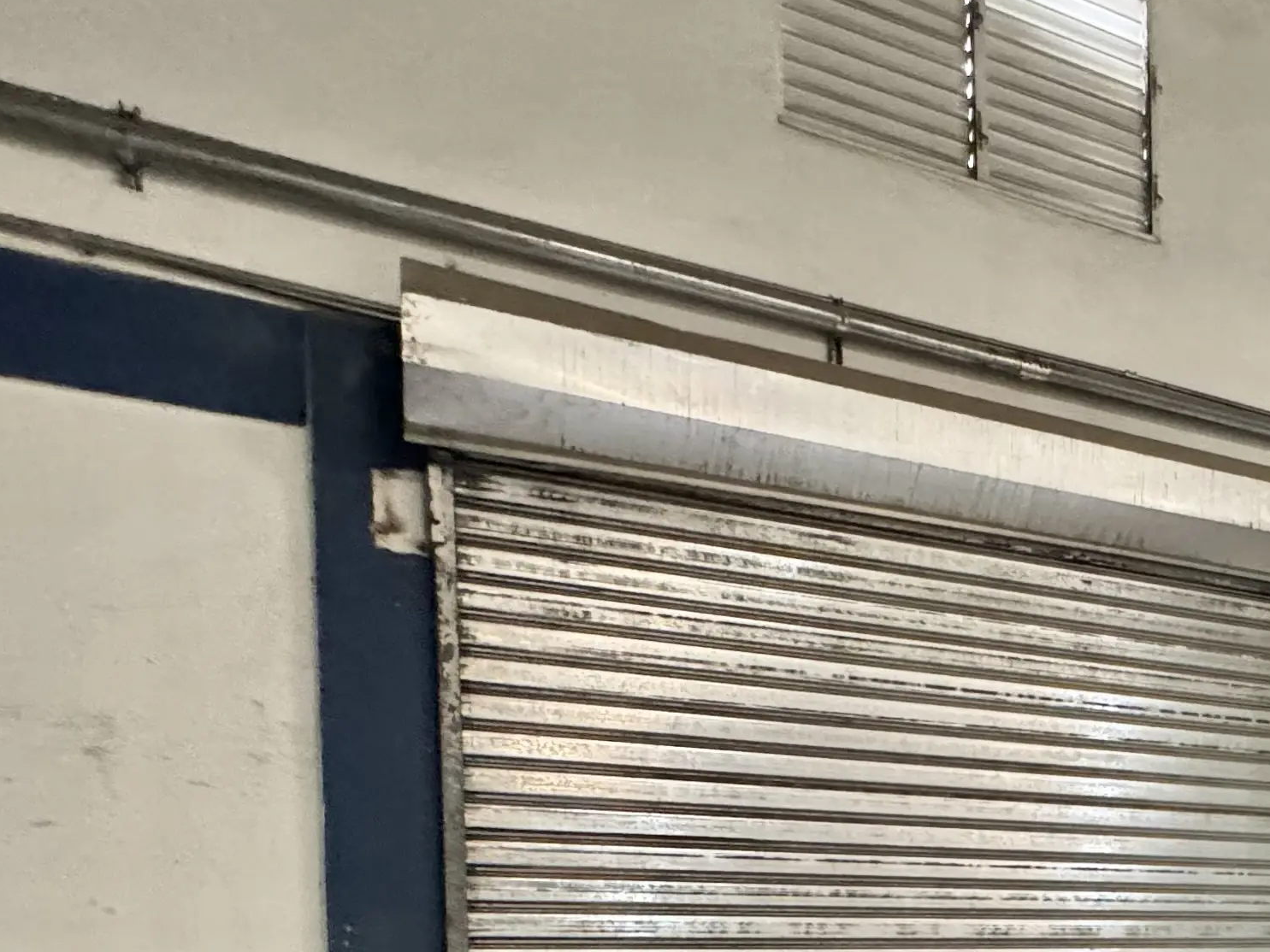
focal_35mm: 38
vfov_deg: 33.9
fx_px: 1394
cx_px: 1460
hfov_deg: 38.6
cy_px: 986
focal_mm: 2.22
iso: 800
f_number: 2.2
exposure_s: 1/60
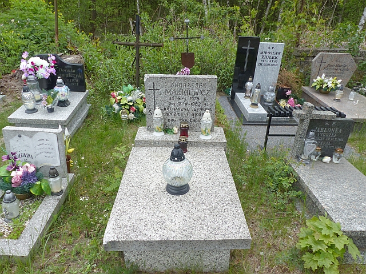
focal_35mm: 25
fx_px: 264
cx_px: 183
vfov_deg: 54.9
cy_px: 137
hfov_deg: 69.4
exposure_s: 1/250
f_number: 4
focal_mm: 4.5
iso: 100
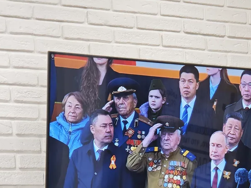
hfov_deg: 13.9
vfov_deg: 10.3
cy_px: 213
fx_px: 1030
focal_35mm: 142
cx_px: 182
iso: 640
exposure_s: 1/100
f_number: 2
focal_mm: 9
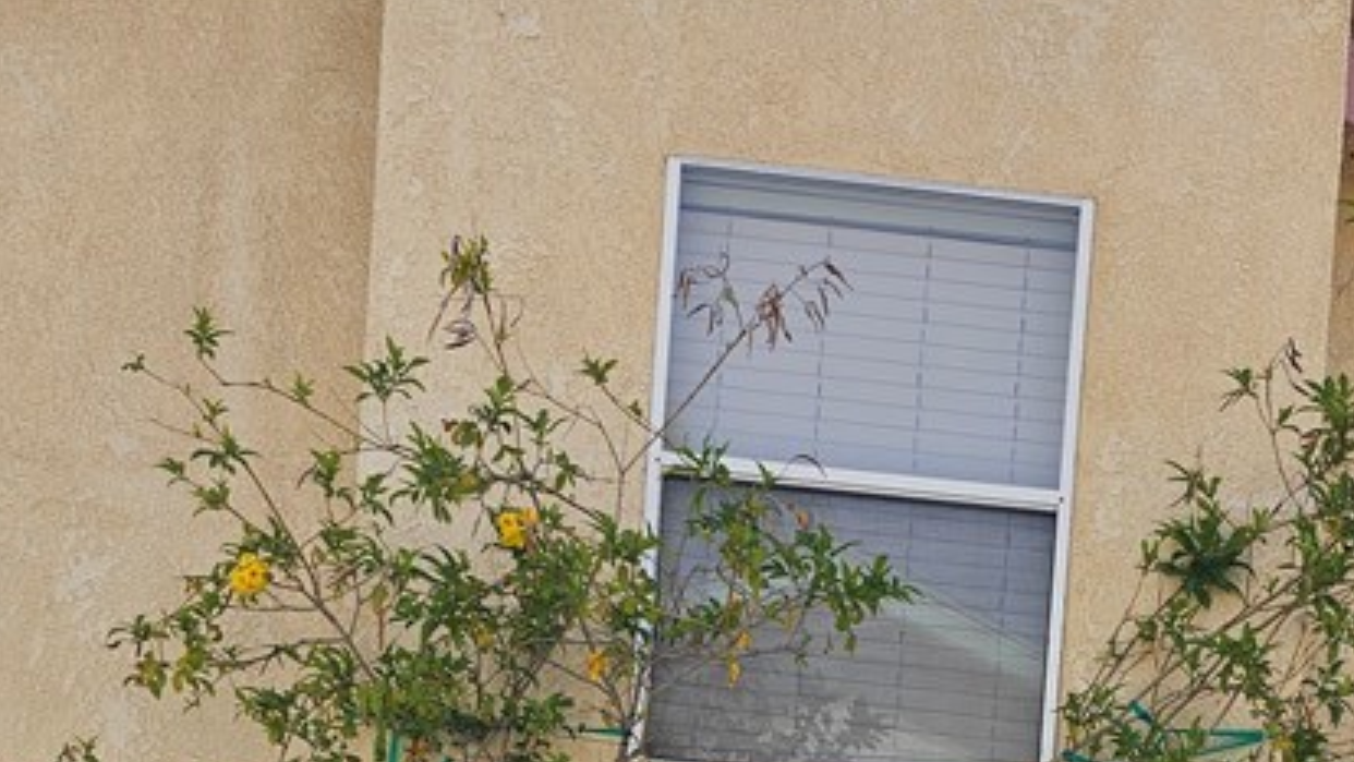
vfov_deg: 16.0
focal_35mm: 62
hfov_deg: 33.5
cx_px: 912
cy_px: 1429
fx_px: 2226
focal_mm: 6.3
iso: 10
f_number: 1.7
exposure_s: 1/544
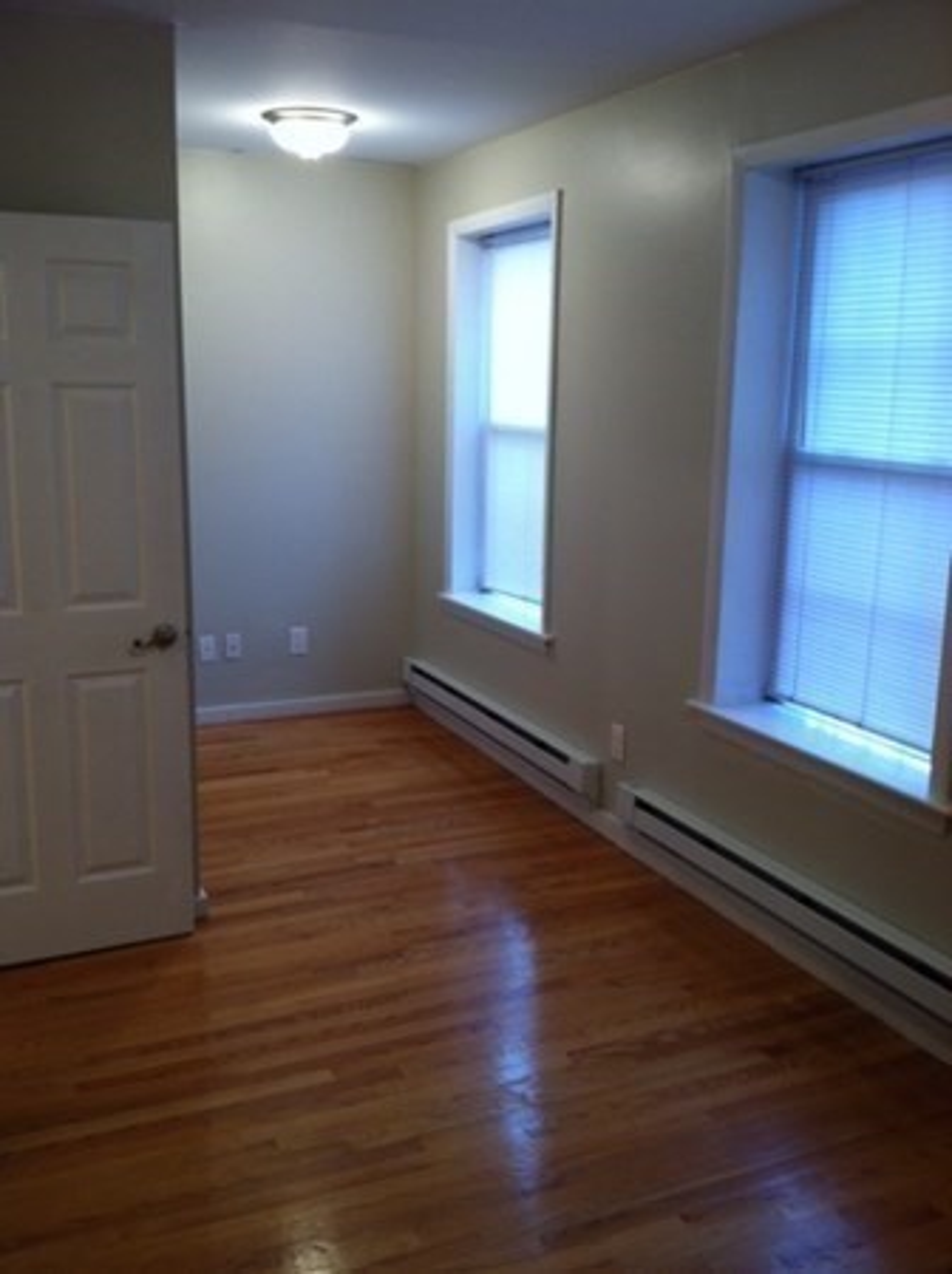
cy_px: 637
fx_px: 1287
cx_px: 476
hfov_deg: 40.6
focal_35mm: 35
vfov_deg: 52.7
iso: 100
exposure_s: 1/17
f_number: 2.8
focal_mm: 3.85
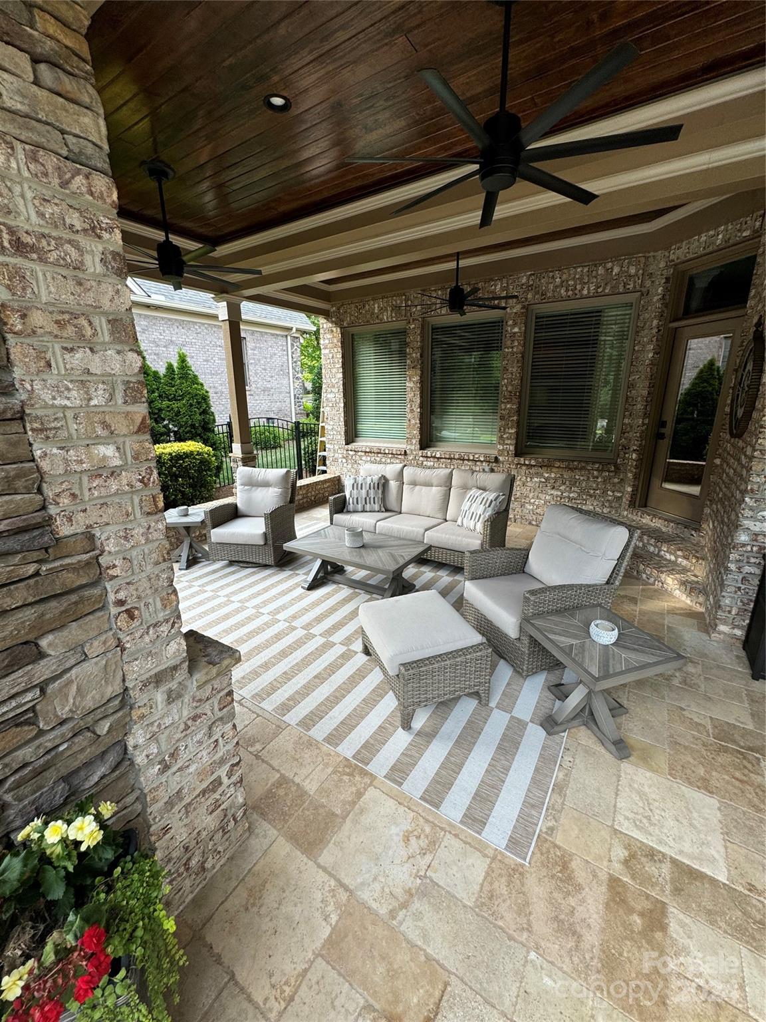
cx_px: 383
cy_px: 511
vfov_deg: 102.1
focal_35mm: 14
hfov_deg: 85.7
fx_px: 413
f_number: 2.2
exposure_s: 1/99
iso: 50
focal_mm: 2.22
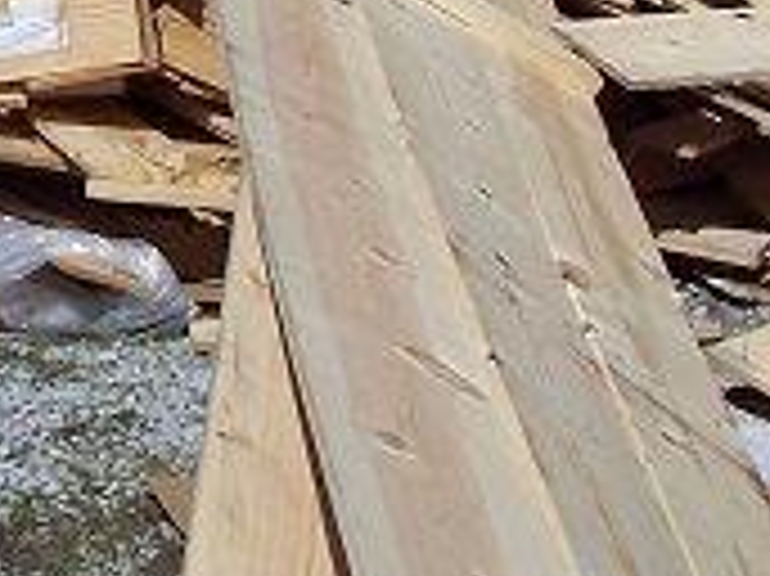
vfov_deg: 12.3
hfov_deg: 15.9
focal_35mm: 118
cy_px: -108
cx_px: -230
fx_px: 2623
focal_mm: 6
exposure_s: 1/750
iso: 80
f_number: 5.6
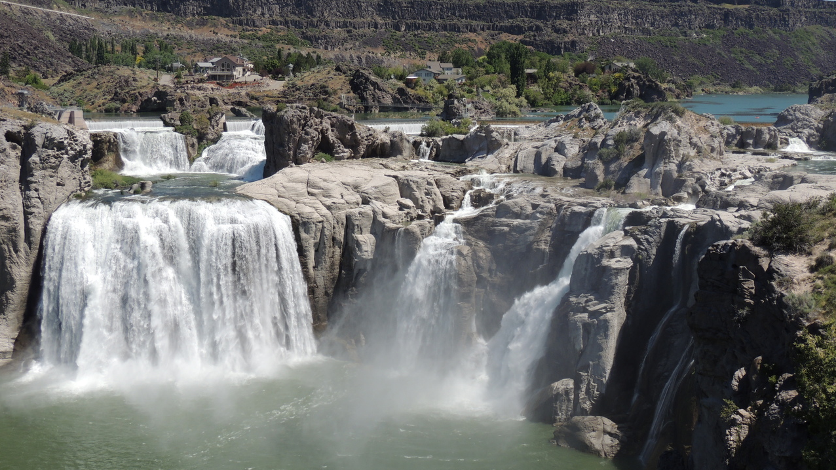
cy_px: 243
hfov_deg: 43.7
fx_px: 1042
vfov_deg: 25.4
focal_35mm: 47
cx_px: 419
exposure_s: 1/1250
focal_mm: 7.6
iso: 100
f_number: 3.4
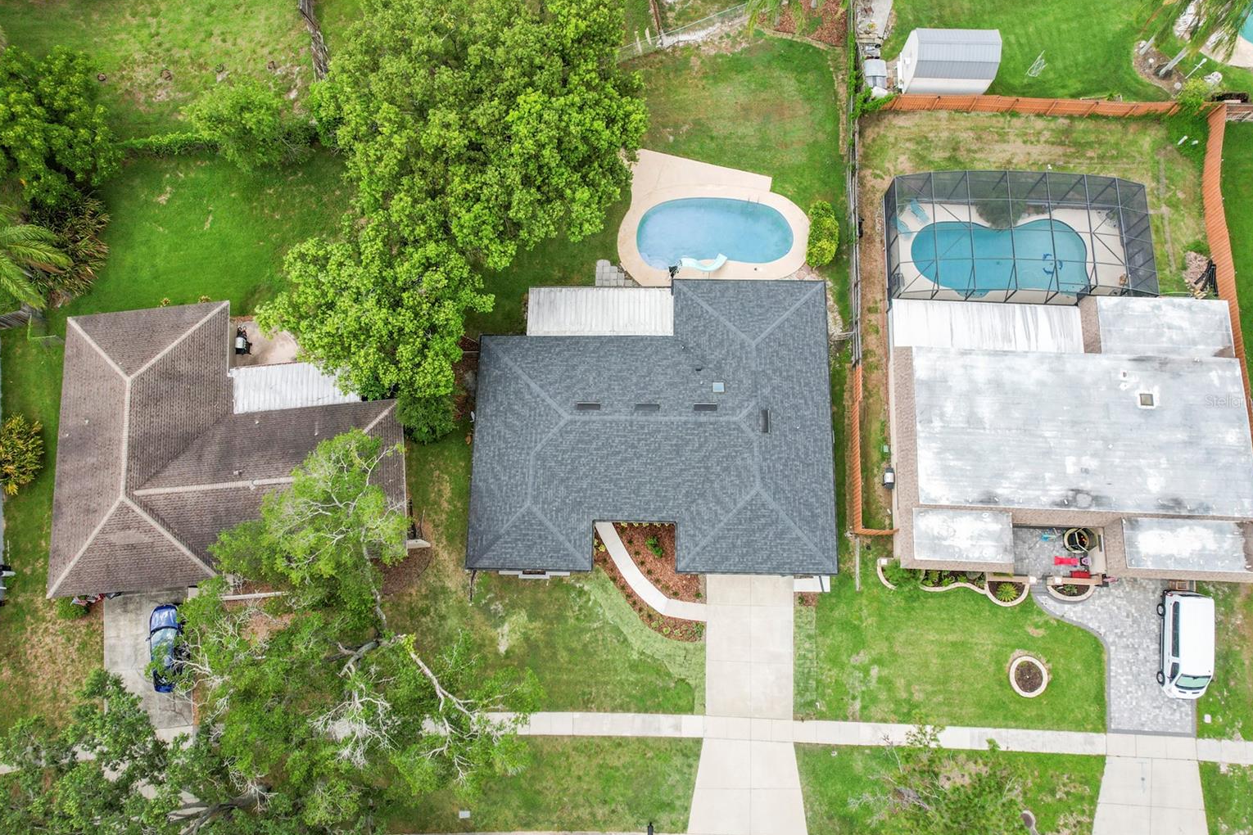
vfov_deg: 55.1
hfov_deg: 76.1
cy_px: 401
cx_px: 622
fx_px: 800
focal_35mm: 23
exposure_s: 1/1250
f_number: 2.4
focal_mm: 8.38
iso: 140
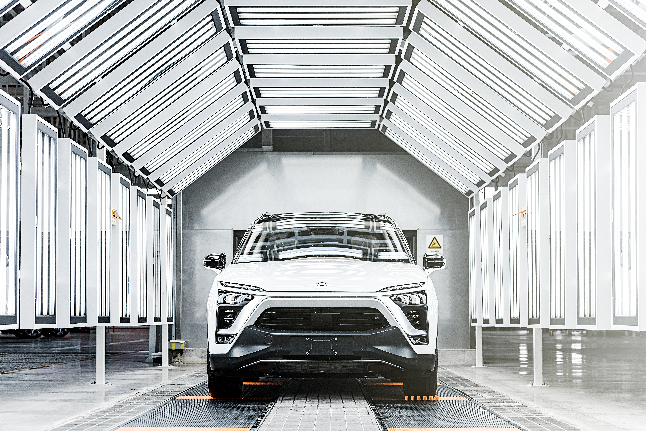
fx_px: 1256
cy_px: 216
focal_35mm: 70
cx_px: 323
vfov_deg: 19.5
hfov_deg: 28.8
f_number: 4.5
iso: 160
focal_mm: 70
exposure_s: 1/200
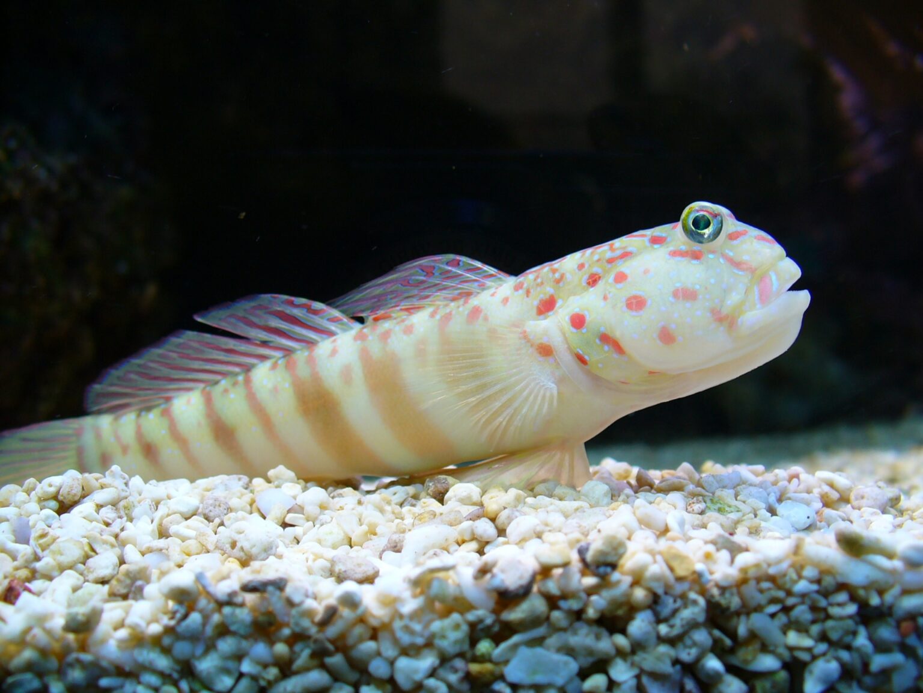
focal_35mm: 37
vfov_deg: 38.7
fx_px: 987
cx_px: 462
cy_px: 346
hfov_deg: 50.1
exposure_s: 1/50
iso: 64
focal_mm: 6.1
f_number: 2.8
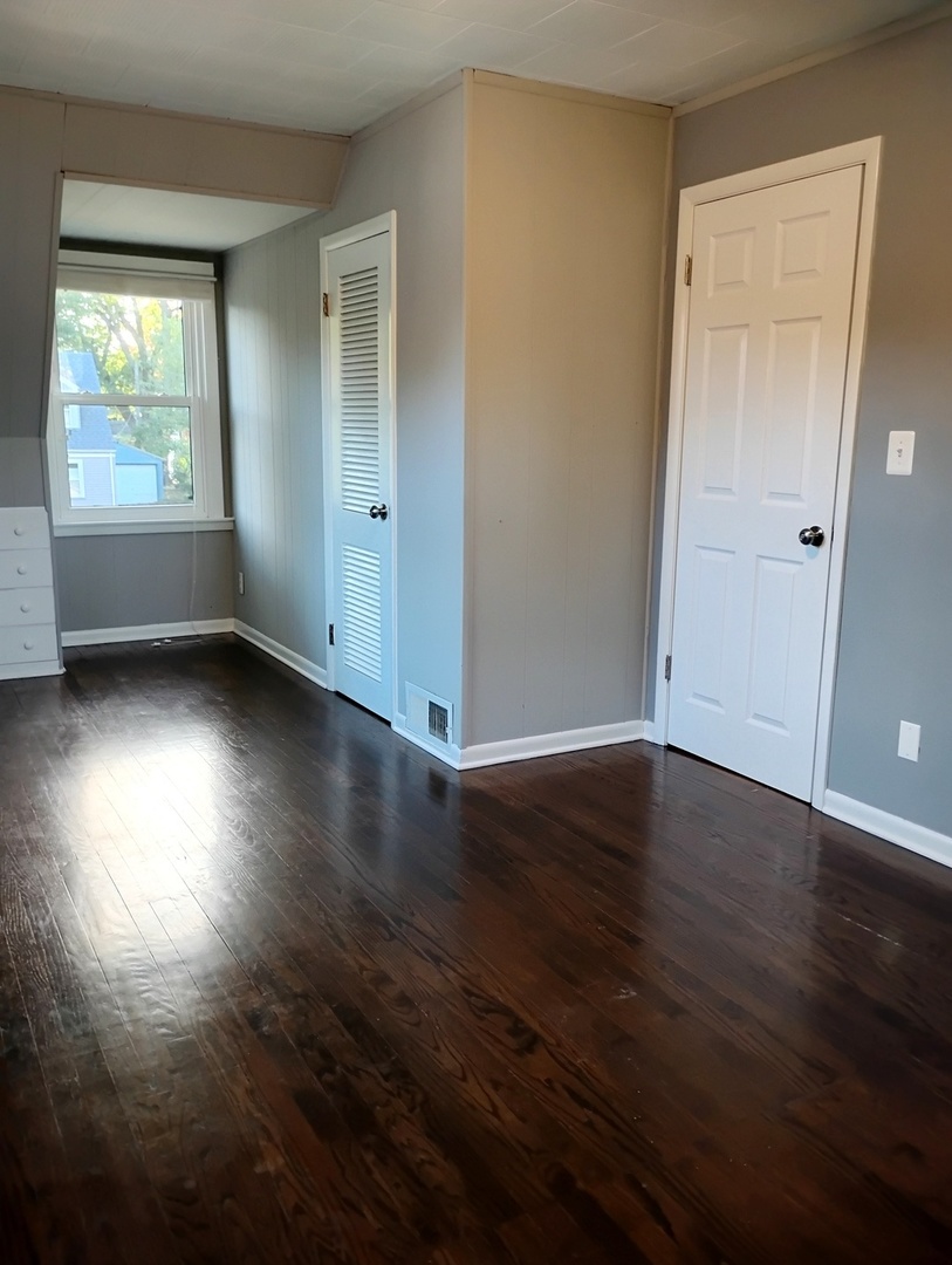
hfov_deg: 49.8
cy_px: 632
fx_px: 1024
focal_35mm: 28
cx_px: 476
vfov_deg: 63.4
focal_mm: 4.26
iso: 772
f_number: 1.8
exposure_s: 1/40
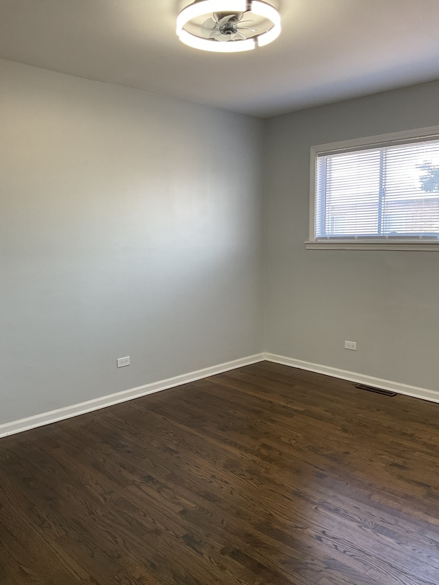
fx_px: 490
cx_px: 220
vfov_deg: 61.7
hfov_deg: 48.2
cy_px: 292
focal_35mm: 29
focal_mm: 3
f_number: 1.8
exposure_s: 1/60
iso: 50
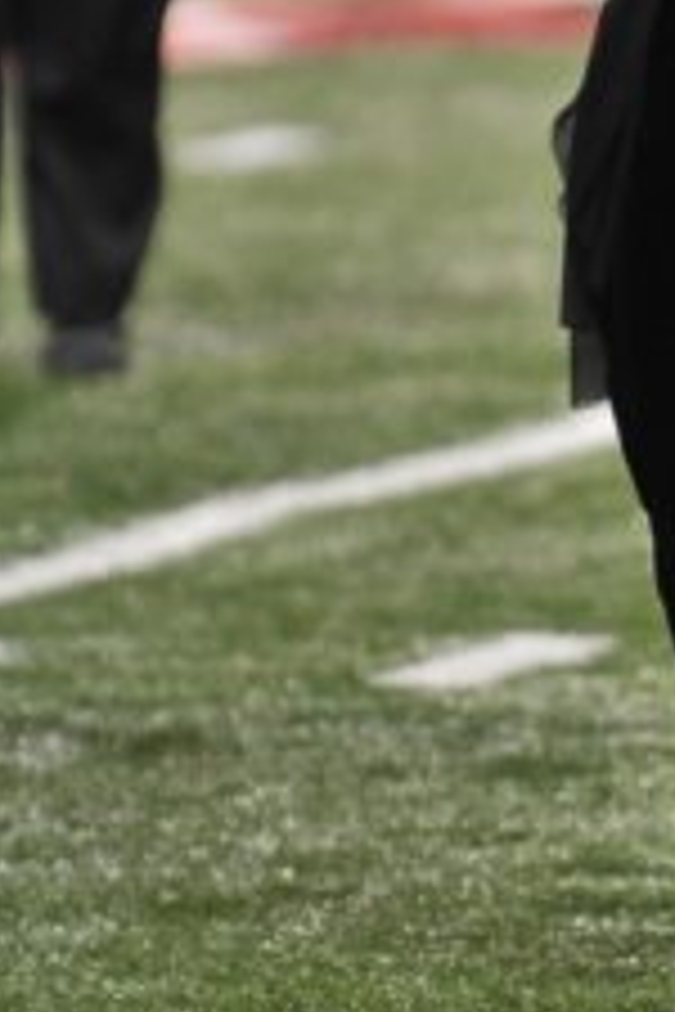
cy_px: 13
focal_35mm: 799
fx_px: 22470
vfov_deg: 2.6
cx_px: 682
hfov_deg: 1.7
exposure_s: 1/320
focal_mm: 200
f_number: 2.8
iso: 800
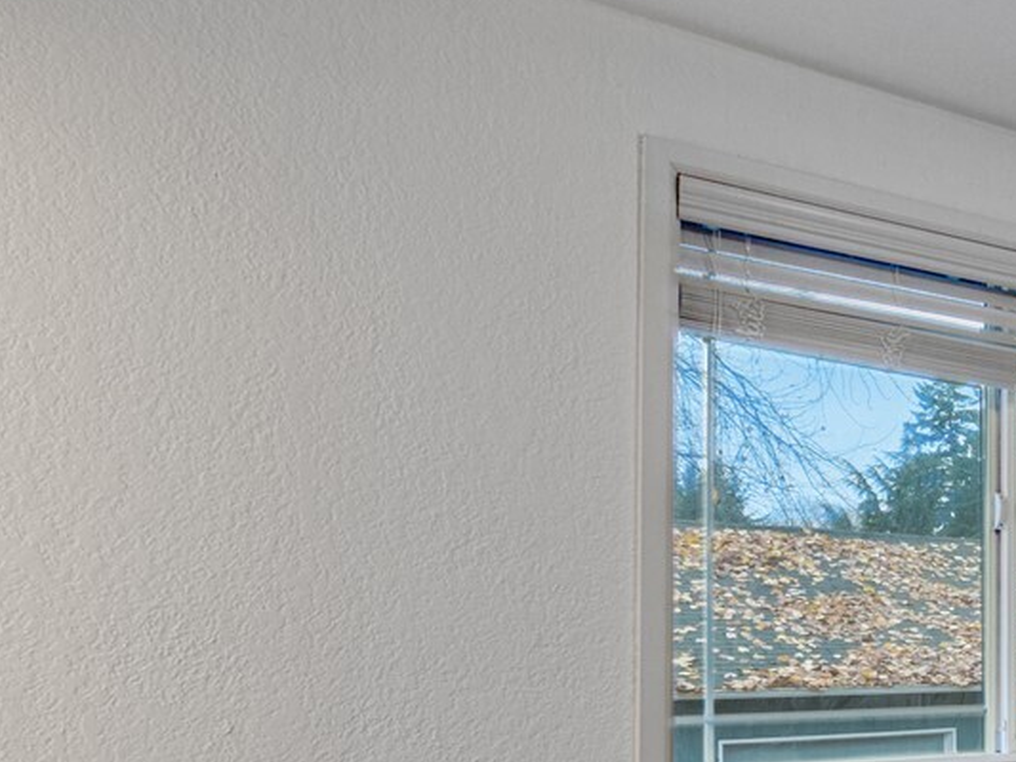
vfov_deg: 32.9
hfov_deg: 29.8
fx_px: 1233
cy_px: 656
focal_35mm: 42
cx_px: 1470
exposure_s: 1/4
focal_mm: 7
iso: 200
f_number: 6.3
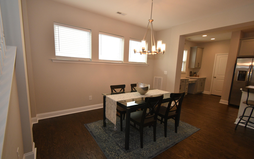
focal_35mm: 16
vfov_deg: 71.2
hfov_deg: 97.8
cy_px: 85
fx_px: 111
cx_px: 123
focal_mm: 10
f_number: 4.5
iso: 800
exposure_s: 1/125
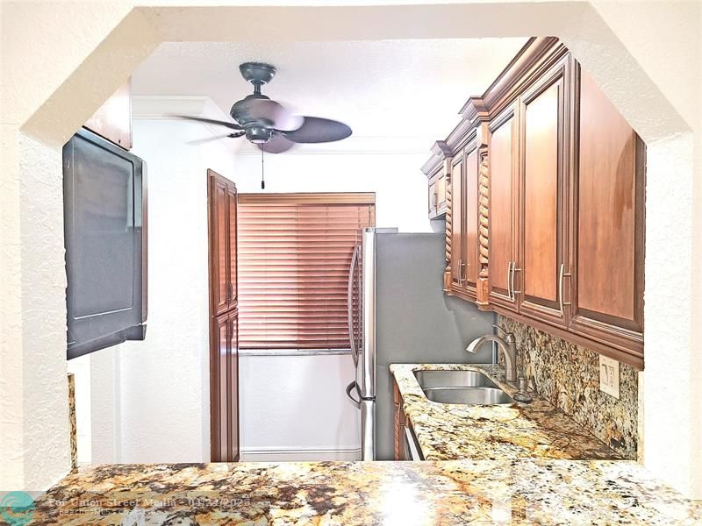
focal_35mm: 26
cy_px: 263
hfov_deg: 67.3
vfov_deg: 53.1
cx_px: 351
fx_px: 527
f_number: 1.8
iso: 200
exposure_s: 1/60
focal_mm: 5.4
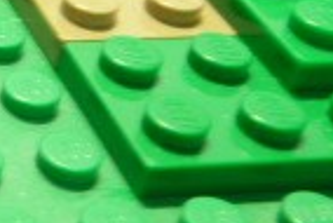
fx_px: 1083
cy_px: -31
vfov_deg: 11.5
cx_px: -399
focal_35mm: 117
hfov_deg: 13.8
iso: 80
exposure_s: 1/2
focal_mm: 4.5
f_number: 4.5
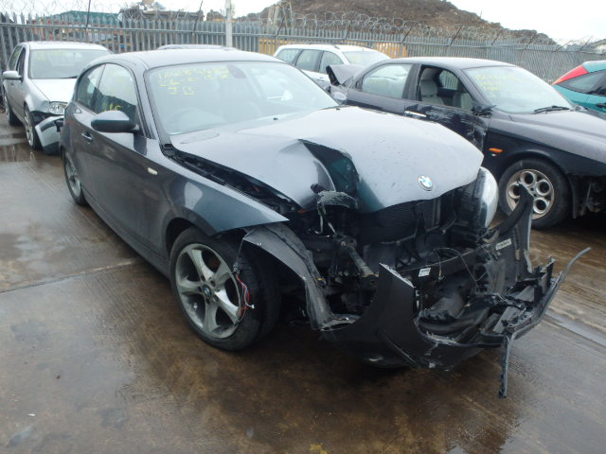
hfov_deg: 63.4
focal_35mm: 28
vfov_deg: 49.7
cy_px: 227
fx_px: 490
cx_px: 303
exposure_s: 1/30
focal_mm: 5
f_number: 3.9
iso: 250
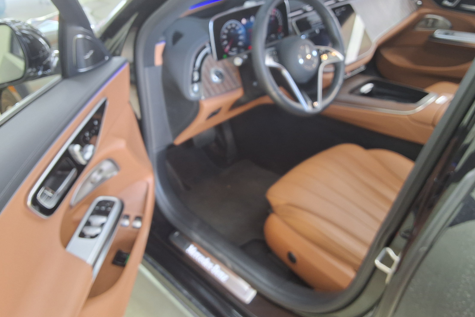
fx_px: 396
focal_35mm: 30
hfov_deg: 61.9
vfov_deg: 43.5
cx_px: 242
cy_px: 141
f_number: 1.9
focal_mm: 2.91
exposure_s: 1/40
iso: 125
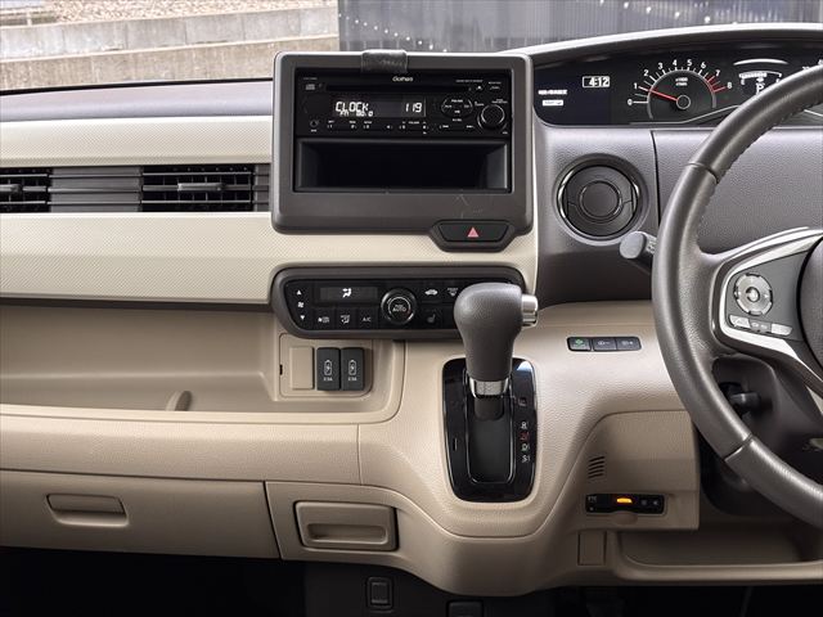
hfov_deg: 36.8
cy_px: 308
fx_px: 1236
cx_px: 412
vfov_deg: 28.0
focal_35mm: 52
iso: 160
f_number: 1.6
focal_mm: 5.96
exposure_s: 1/40
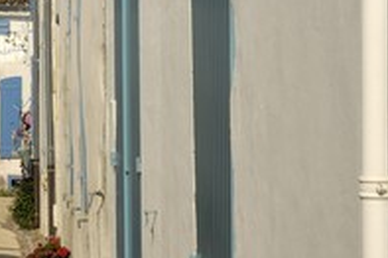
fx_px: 2068
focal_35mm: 192
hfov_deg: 10.6
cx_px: -19
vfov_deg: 7.1
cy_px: 95
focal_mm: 60
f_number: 12
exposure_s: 1/160
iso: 100
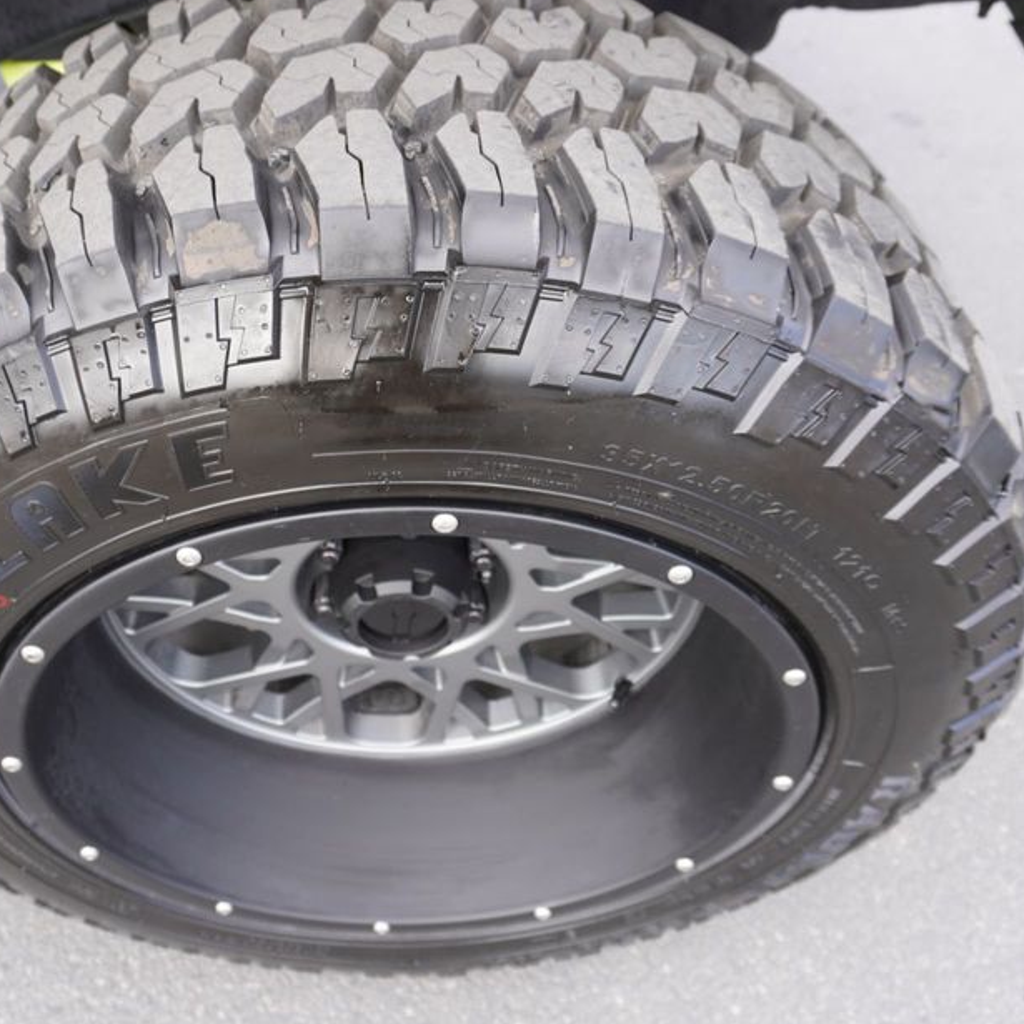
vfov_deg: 48.4
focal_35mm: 34
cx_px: 403
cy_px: 463
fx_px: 1138
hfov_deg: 48.1
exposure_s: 1/60
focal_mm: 16
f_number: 4
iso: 100
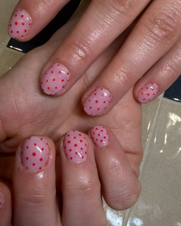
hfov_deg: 40.8
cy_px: 138
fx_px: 241
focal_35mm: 36
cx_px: 64
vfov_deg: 49.9
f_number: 2.2
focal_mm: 2.22
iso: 50
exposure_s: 1/122
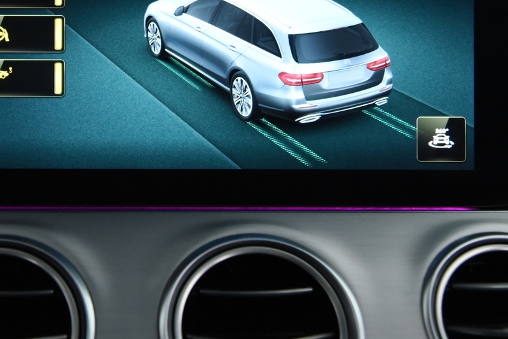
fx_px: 1143
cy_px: 39
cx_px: 121
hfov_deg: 24.7
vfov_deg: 16.7
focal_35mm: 81
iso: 4000
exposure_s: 1/80
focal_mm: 40
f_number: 4
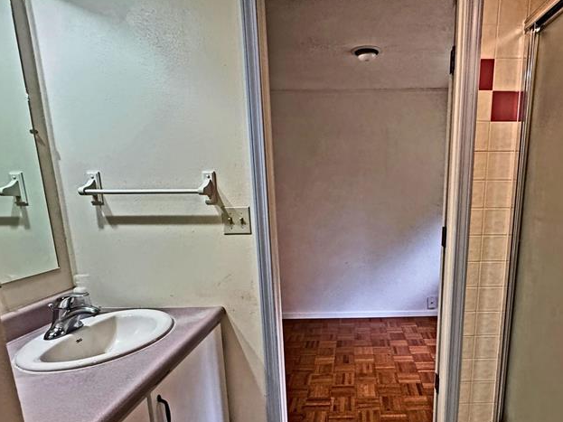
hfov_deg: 72.5
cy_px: 268
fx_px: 374
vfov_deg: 58.0
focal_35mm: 23
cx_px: 358
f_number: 2.2
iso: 250
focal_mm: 2.22
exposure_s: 1/120
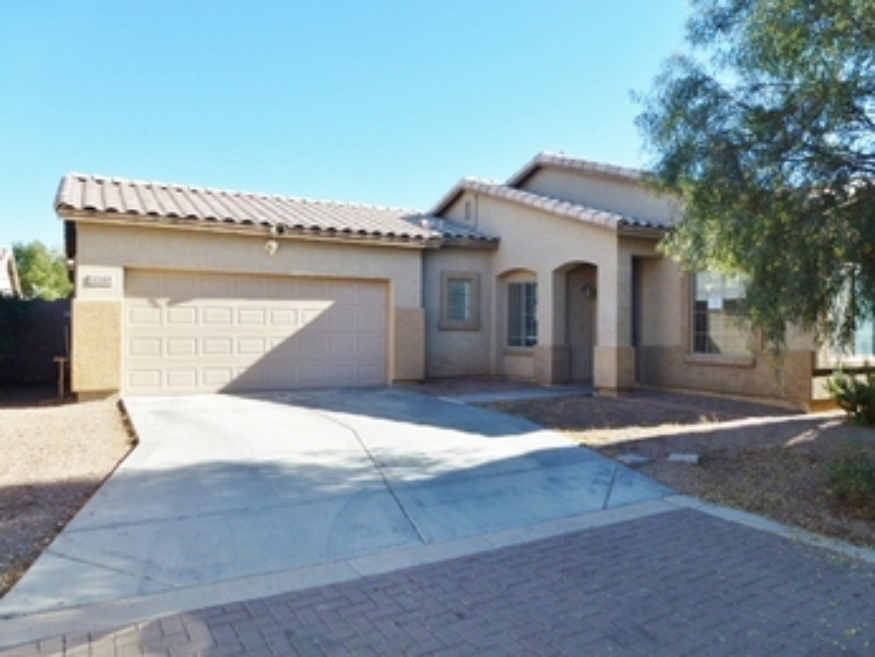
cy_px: 328
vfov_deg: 56.9
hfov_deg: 71.6
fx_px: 607
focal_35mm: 24
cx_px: 438
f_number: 4
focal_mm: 4.3
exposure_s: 1/400
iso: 100
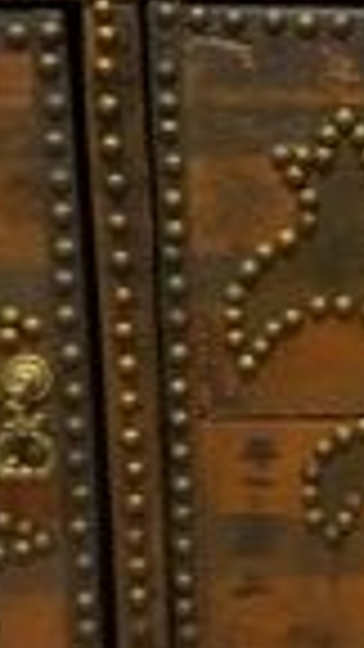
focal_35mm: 91
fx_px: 1561
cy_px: 234
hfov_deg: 13.0
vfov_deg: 23.3
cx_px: 431
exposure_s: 1/25
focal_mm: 4.6
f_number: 1.8
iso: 500
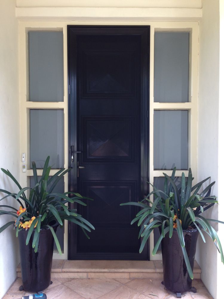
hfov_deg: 42.9
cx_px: 112
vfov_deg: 55.4
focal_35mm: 33
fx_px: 285
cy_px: 150
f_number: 2.4
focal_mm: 4.13
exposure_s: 1/60
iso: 64
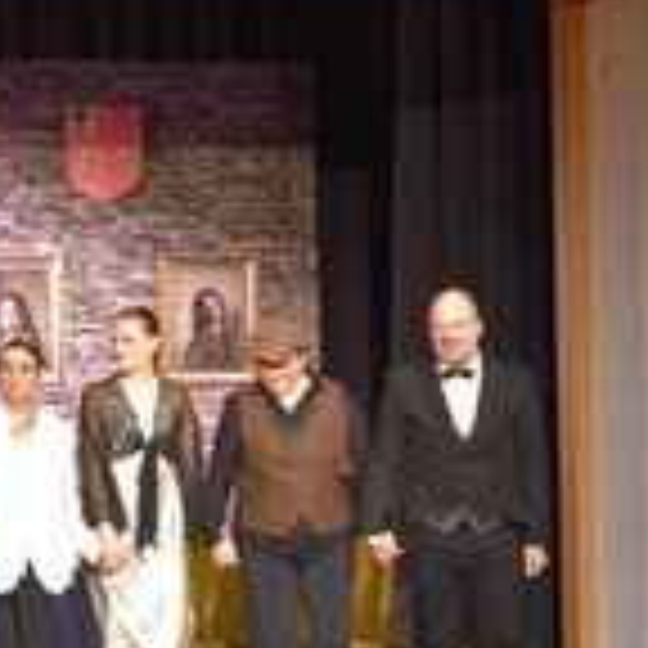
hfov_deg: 8.8
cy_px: 400
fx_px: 4134
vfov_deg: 9.0
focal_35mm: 195
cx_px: -171
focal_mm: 55
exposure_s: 1/60
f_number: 4
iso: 900
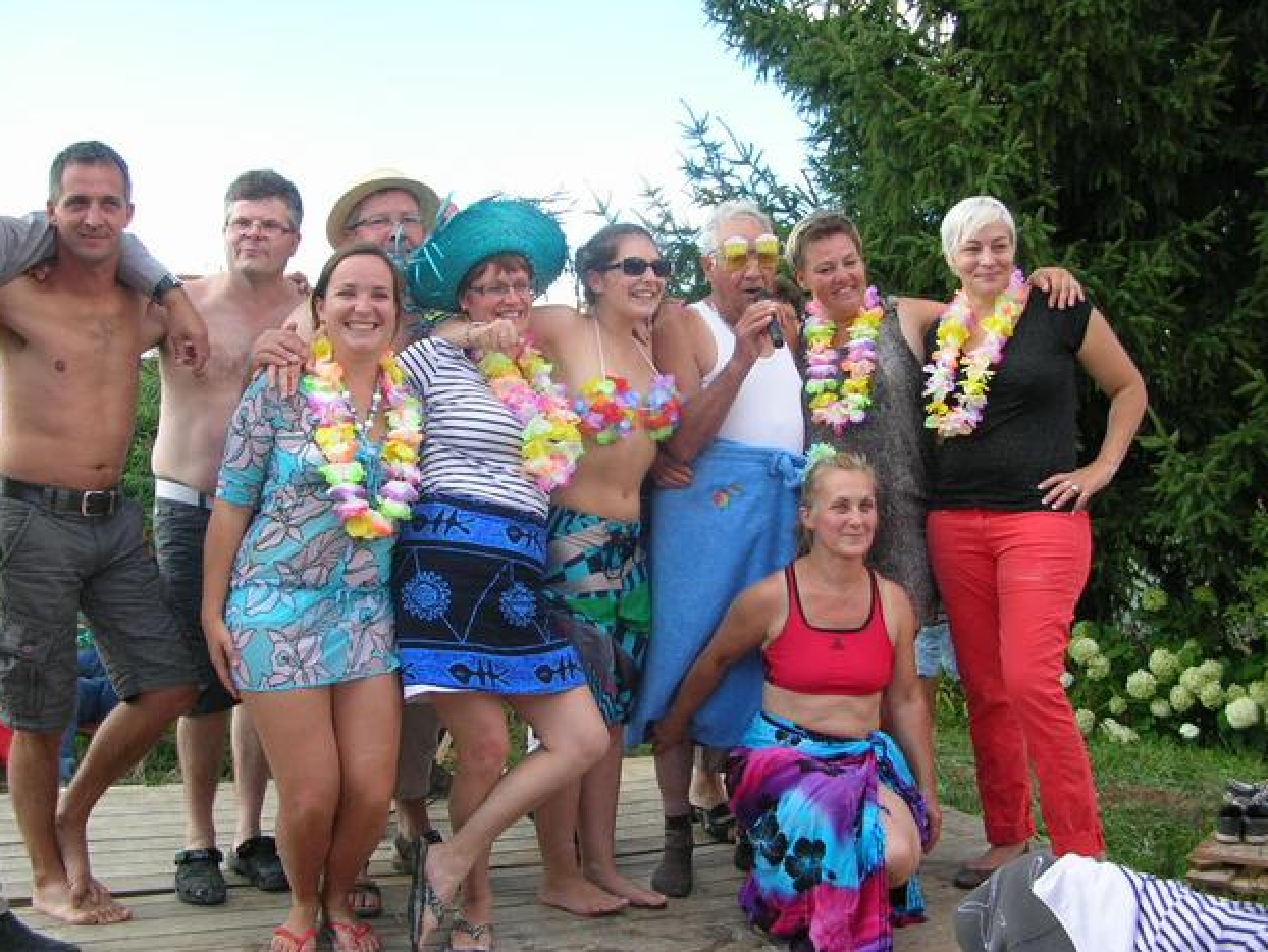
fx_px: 1319
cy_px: 483
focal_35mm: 36
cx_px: 632
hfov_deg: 51.3
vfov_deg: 39.7
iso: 50
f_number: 2.8
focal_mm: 5.8
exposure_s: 1/212
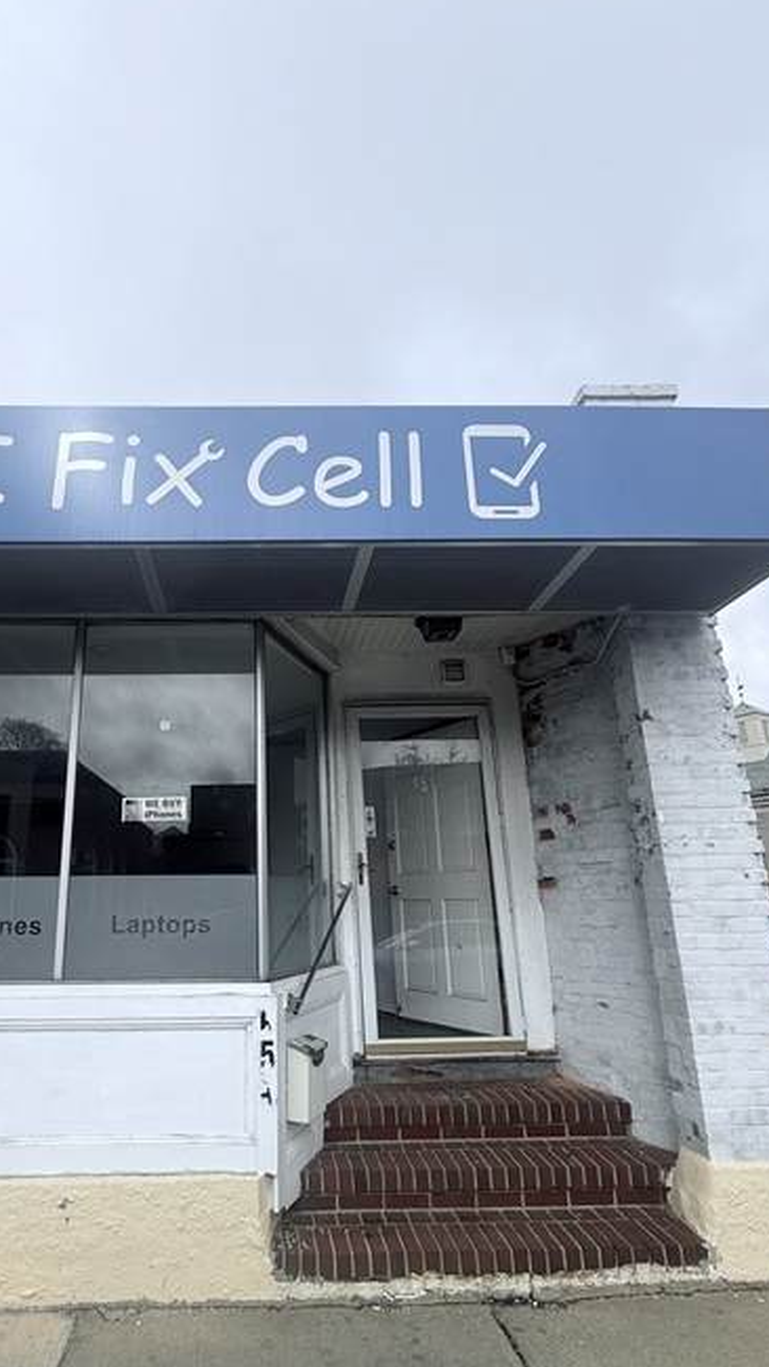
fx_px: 653
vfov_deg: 92.4
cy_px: 748
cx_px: 261
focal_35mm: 18
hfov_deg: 59.7
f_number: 2.2
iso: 50
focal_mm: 2.22
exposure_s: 1/1698
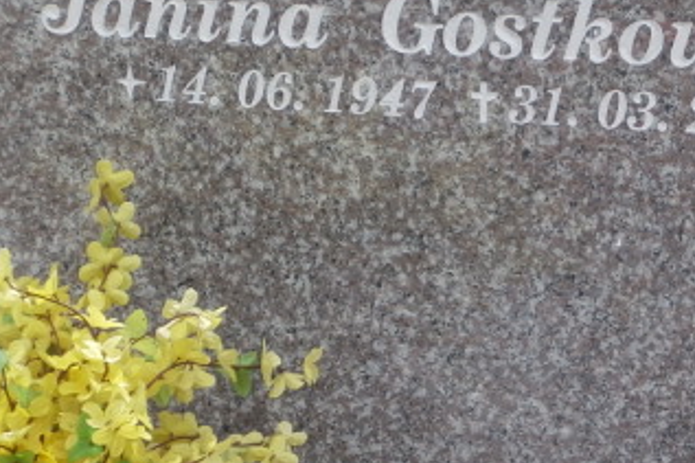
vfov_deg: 9.6
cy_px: 145
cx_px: 489
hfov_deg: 14.3
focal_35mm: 143
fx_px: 2759
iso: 100
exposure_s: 1/320
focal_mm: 12.1
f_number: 4.7
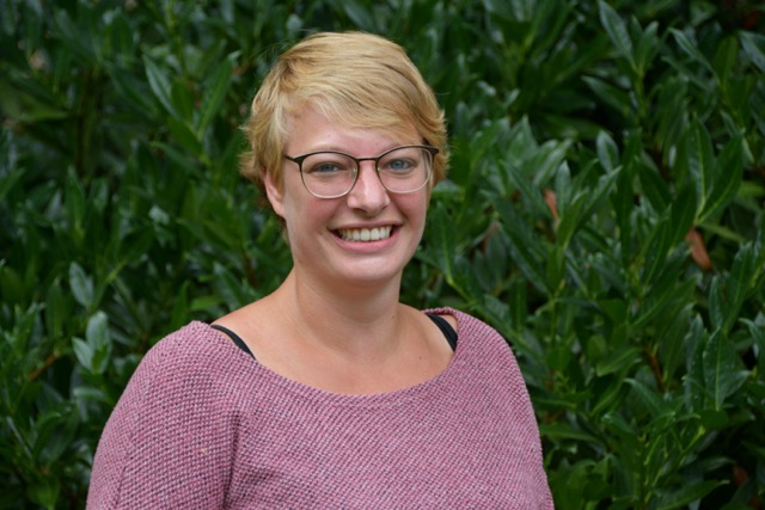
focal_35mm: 157
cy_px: 255
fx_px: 3337
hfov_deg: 13.1
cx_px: 382
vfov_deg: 8.7
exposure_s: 1/250
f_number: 5.6
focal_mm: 105
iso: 200
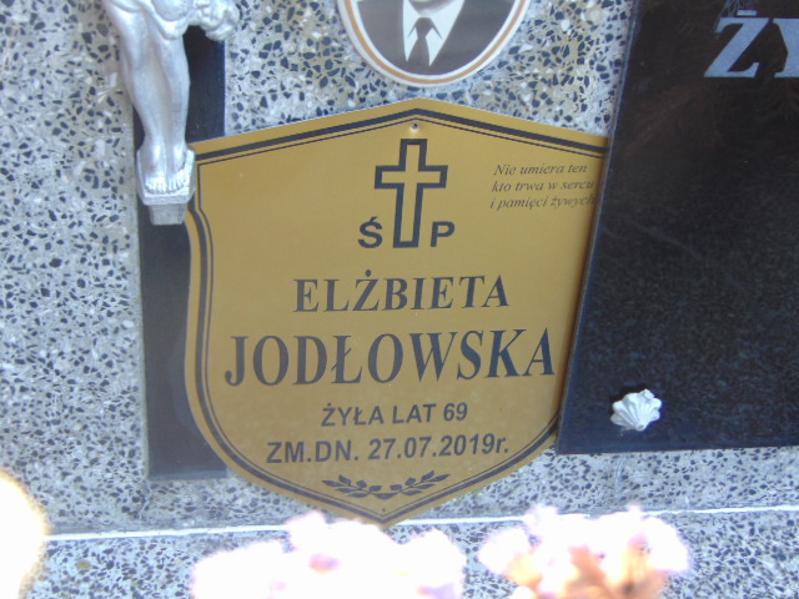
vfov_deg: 24.4
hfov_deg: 32.2
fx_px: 1385
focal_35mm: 60
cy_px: 300
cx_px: 400
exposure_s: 1/30
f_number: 3.6
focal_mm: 10.8
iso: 100
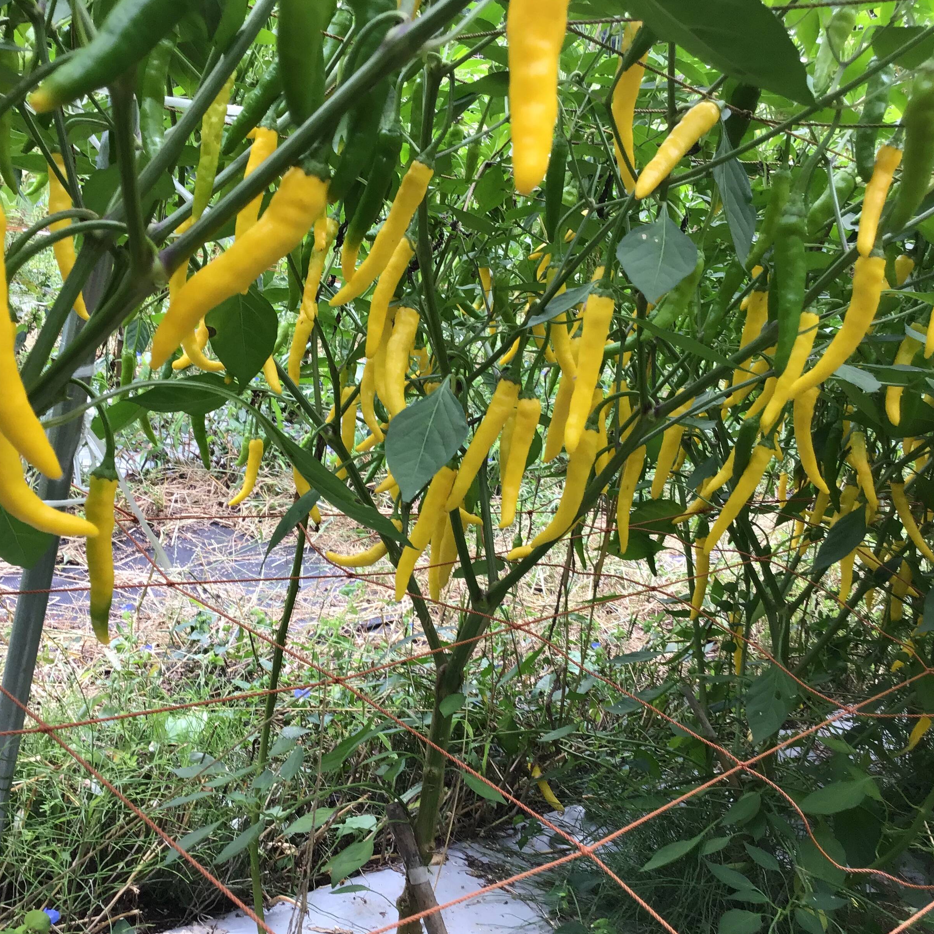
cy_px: 465
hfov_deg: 44.9
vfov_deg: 44.9
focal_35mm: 37
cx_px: 415
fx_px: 1129
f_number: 2.4
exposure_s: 1/120
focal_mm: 3.3
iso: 40
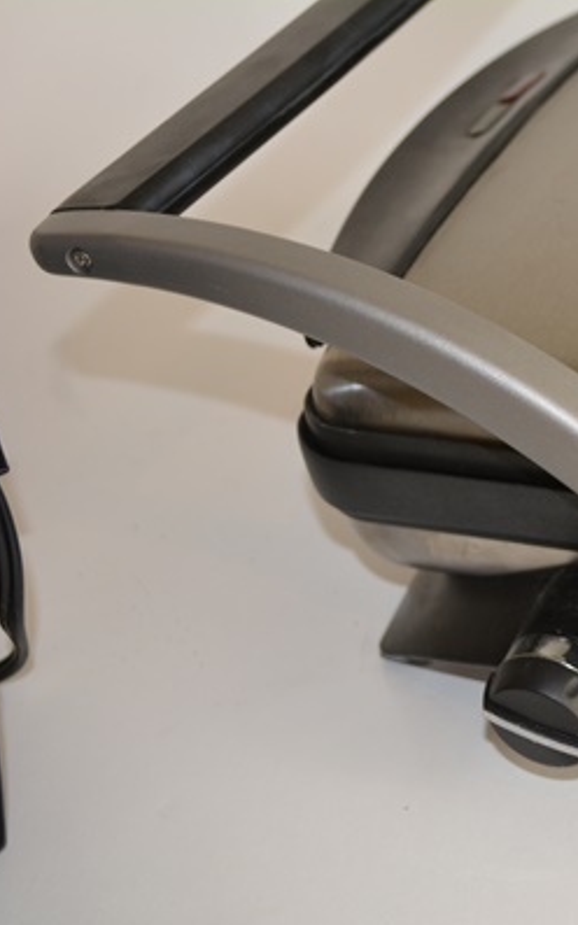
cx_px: 685
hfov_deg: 16.9
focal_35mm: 74
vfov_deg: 27.9
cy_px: 464
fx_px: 1866
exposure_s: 1/80
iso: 360
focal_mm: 32
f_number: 4.8
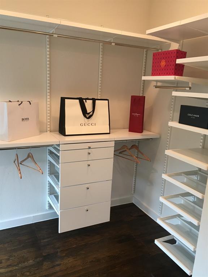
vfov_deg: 61.7
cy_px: 138
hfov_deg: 48.2
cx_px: 104
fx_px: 232
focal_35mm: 29
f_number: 2.2
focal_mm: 4.15
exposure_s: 1/30
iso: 100
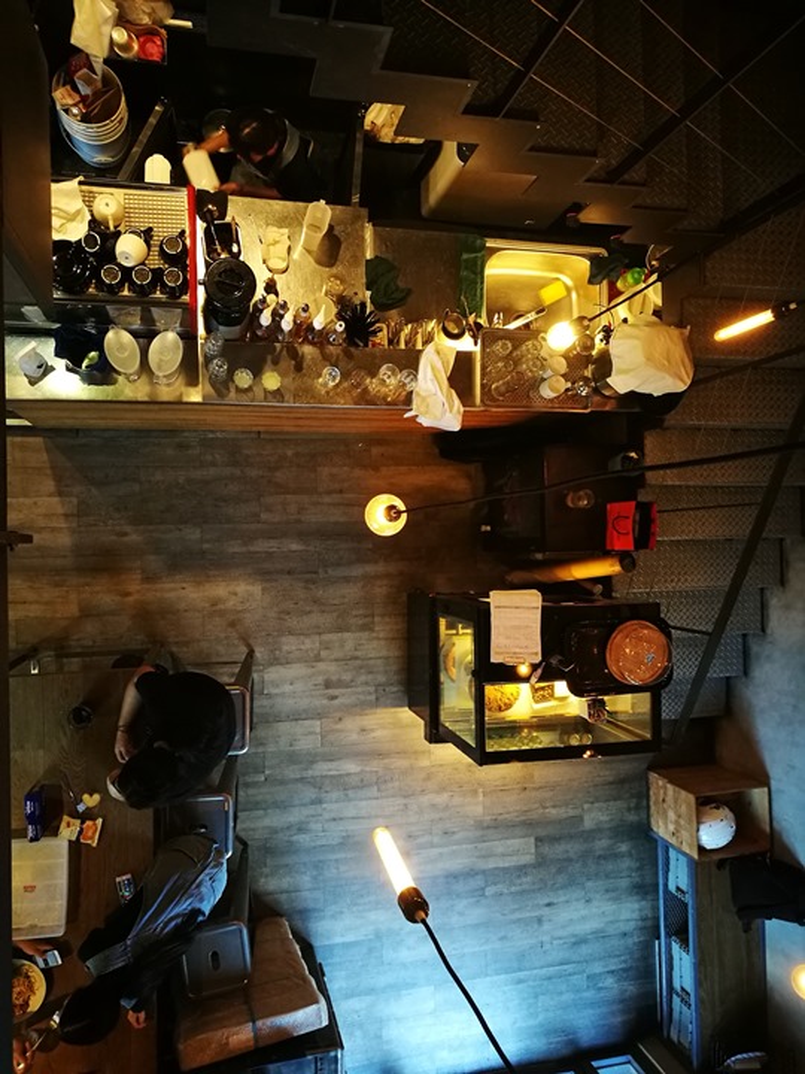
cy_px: 537
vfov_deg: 65.3
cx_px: 402
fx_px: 837
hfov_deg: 51.4
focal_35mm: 27
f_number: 2.2
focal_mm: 4.5
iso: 400
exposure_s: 1/24
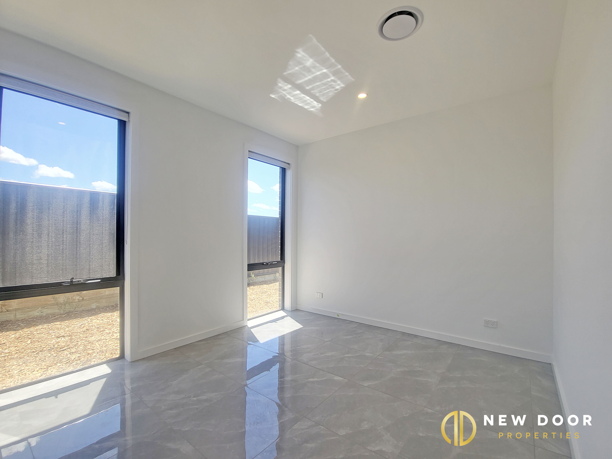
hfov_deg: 106.2
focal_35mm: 13
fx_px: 230
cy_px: 230
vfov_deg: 89.9
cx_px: 306
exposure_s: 1/50
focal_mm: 1.57
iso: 160
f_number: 1.8
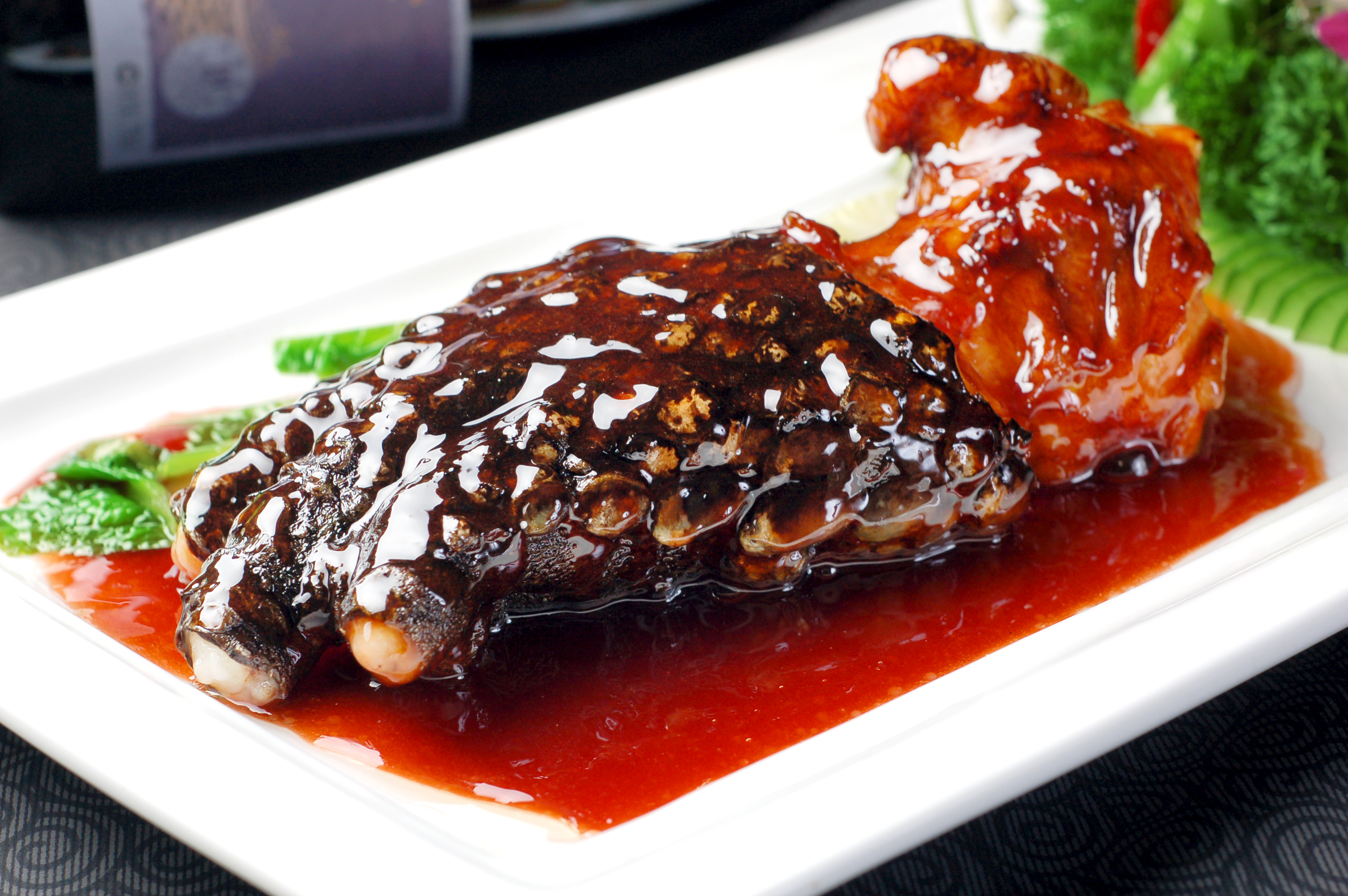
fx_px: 2806
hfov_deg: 27.0
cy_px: 448
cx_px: 674
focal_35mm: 75
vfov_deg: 18.1
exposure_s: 1/500
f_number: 6.3
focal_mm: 50
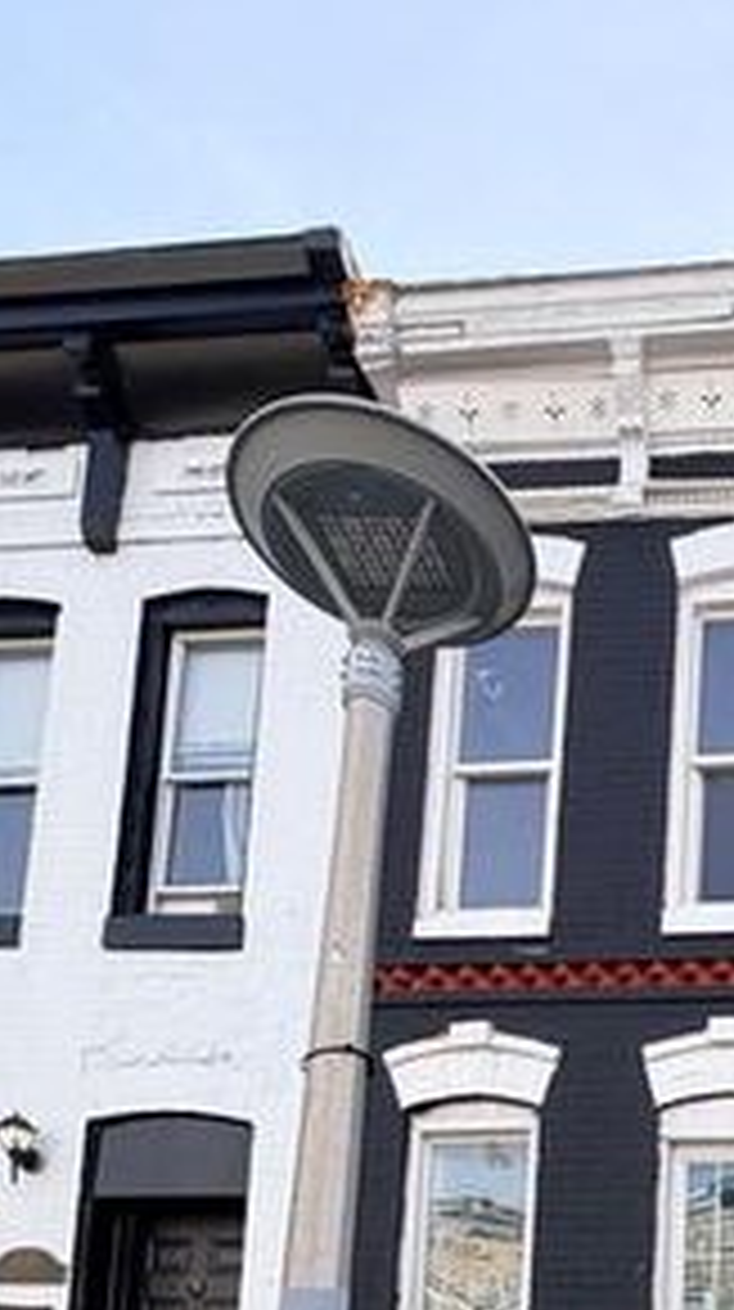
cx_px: 829
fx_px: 1215
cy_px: 1420
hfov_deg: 29.8
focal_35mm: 35
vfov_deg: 44.3
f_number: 2.2
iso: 40
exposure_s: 1/540
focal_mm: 2.22
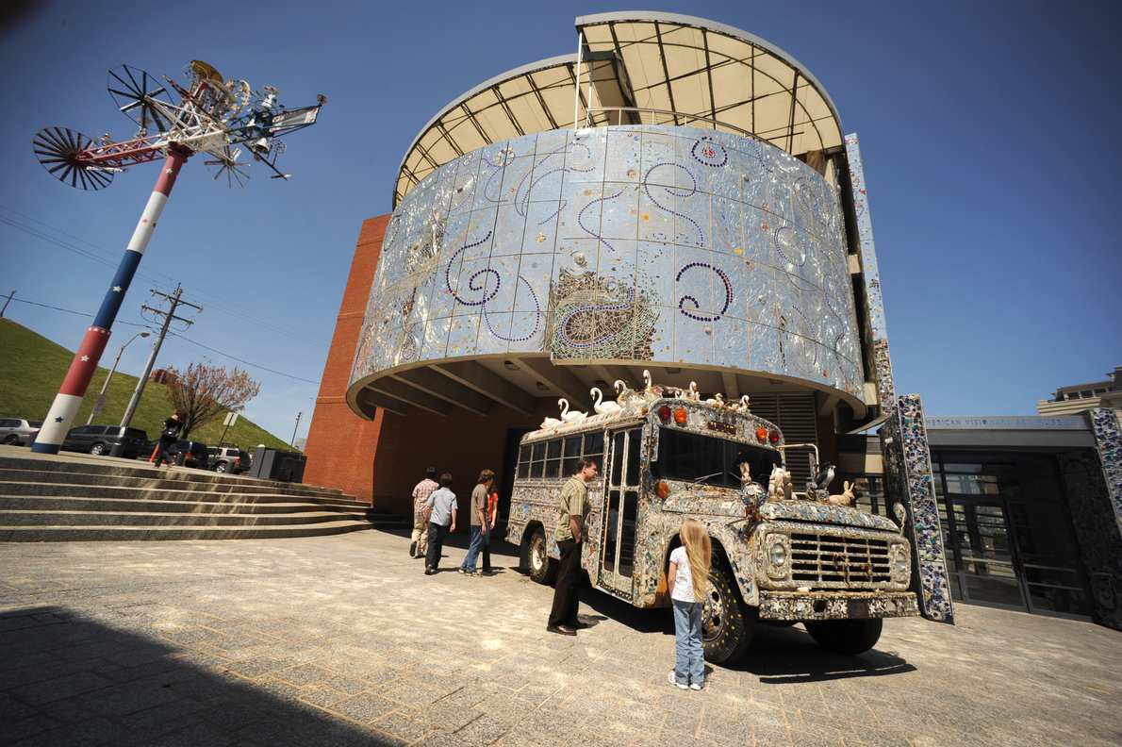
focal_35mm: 14
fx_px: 436
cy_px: 374
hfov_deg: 104.3
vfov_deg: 81.1
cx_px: 561
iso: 200
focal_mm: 14
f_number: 10
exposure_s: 1/500
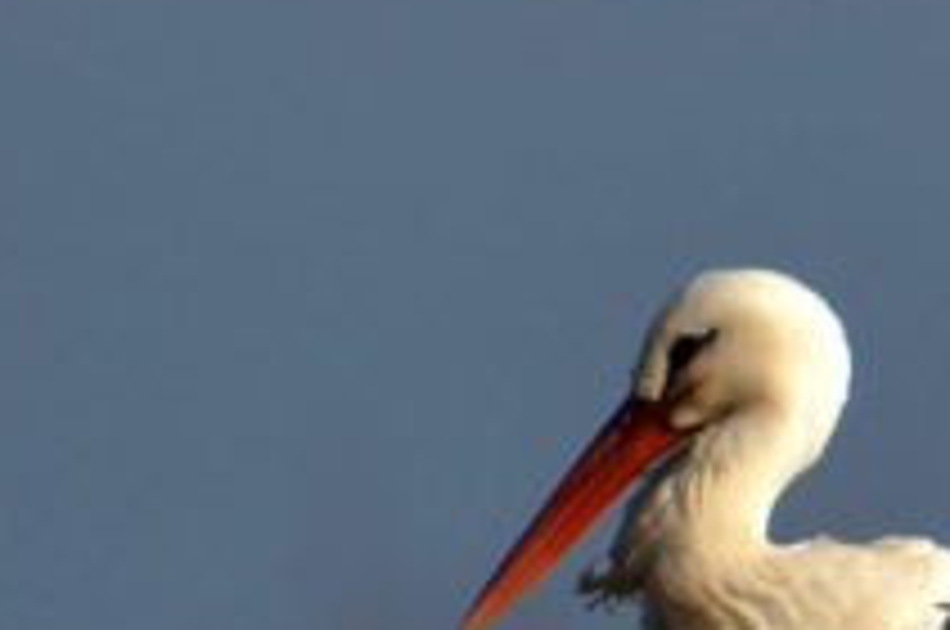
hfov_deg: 0.8
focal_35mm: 2734
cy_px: 886
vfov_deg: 0.5
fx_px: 72037
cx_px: 1027
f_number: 6.3
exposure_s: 1/1600
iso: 220
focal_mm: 600
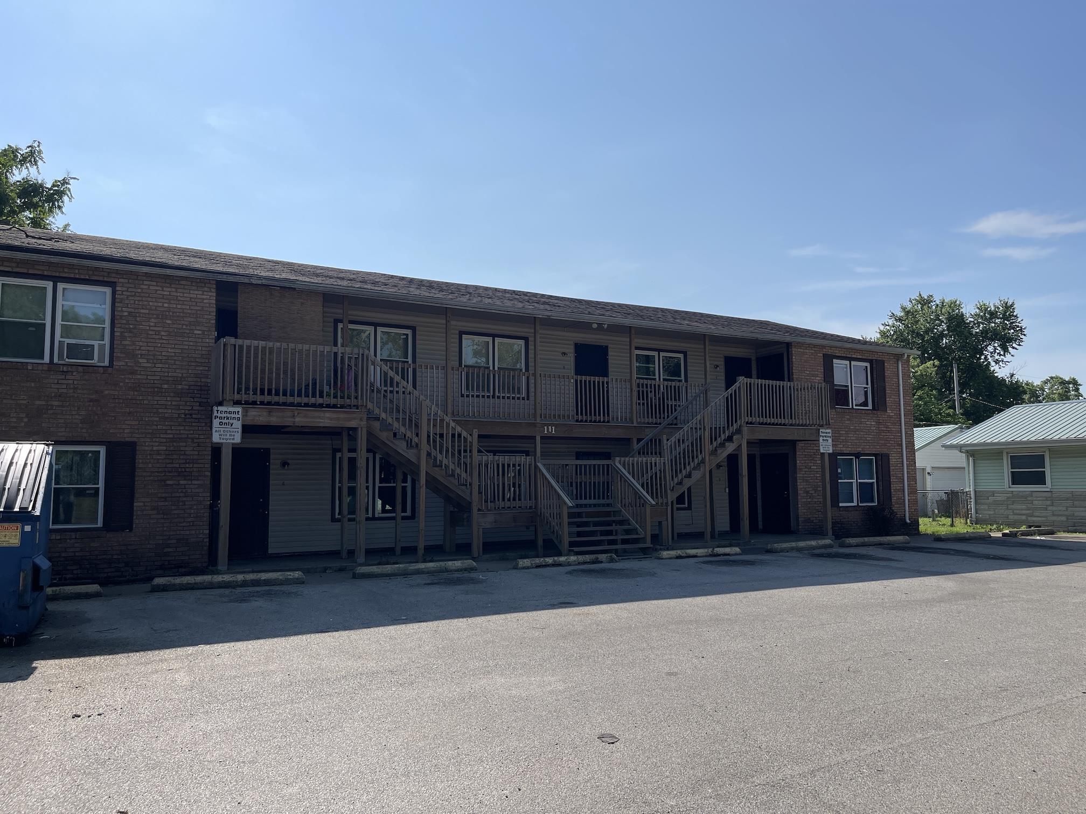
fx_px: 784
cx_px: 543
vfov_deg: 54.9
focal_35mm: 25
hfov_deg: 69.4
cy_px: 407
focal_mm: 5.1
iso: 32
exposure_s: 1/5618
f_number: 1.6
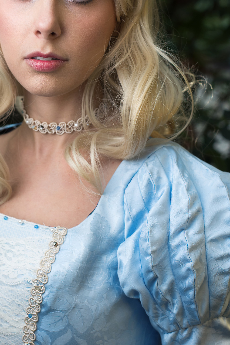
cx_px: 55
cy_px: 86
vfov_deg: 24.8
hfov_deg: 16.8
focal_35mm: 81
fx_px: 776
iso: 250
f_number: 4.5
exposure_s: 1/160
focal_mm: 50
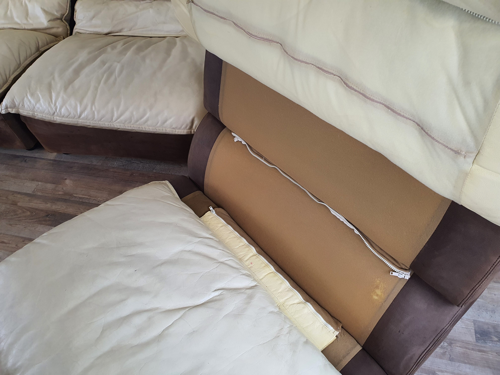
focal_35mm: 26
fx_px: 376
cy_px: 188
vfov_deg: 53.1
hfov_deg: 67.3
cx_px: 250
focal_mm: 4.3
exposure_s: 1/50
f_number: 2.4
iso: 200
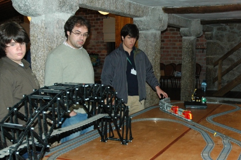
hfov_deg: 39.5
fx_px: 334
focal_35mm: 50
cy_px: 99
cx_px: 141
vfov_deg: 26.9
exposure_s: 1/60
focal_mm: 24
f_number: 4
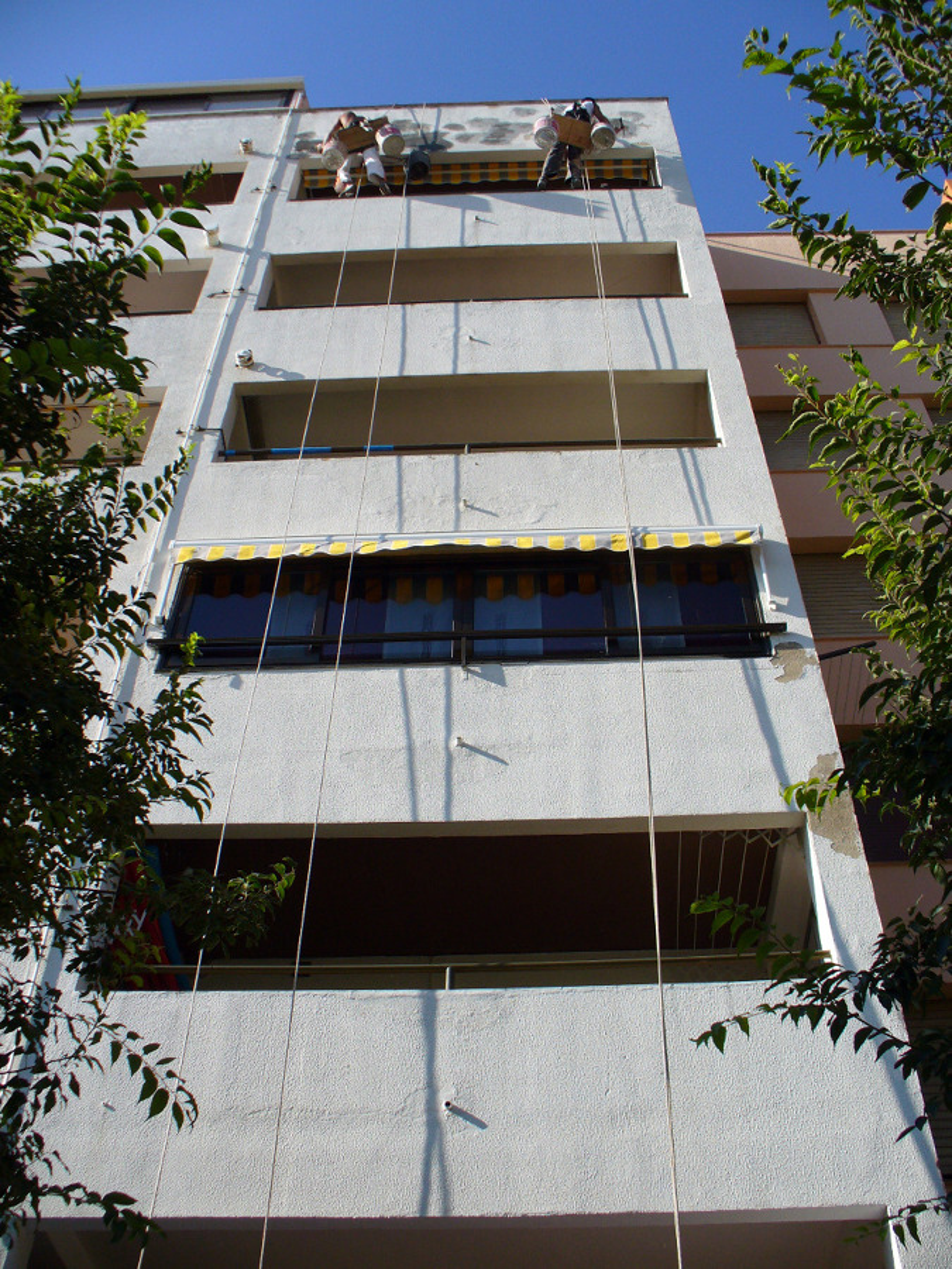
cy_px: 634
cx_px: 476
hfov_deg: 38.7
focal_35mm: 37
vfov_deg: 50.1
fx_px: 1357
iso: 80
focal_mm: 6.1
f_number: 5.6
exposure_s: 1/320
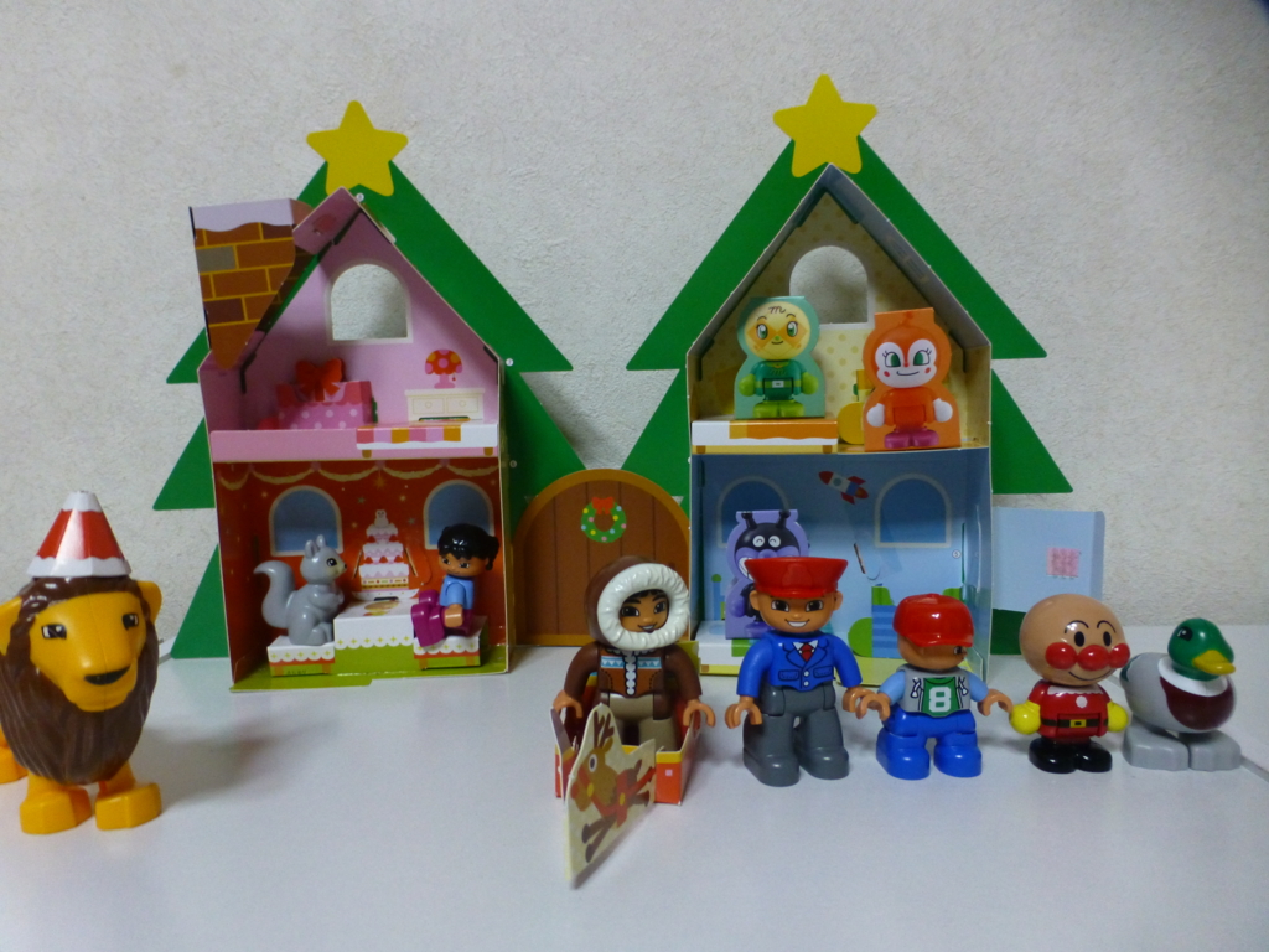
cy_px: 476
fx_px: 880
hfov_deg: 71.6
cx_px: 634
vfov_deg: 56.8
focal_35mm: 24
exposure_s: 1/15
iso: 400
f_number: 3.3
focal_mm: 4.3
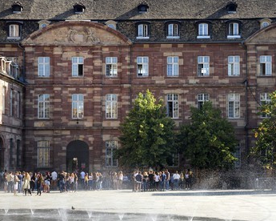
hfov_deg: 23.8
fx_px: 653
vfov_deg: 19.2
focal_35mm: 80
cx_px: 118
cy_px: 110
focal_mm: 70
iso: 200
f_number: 13
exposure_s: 1/100
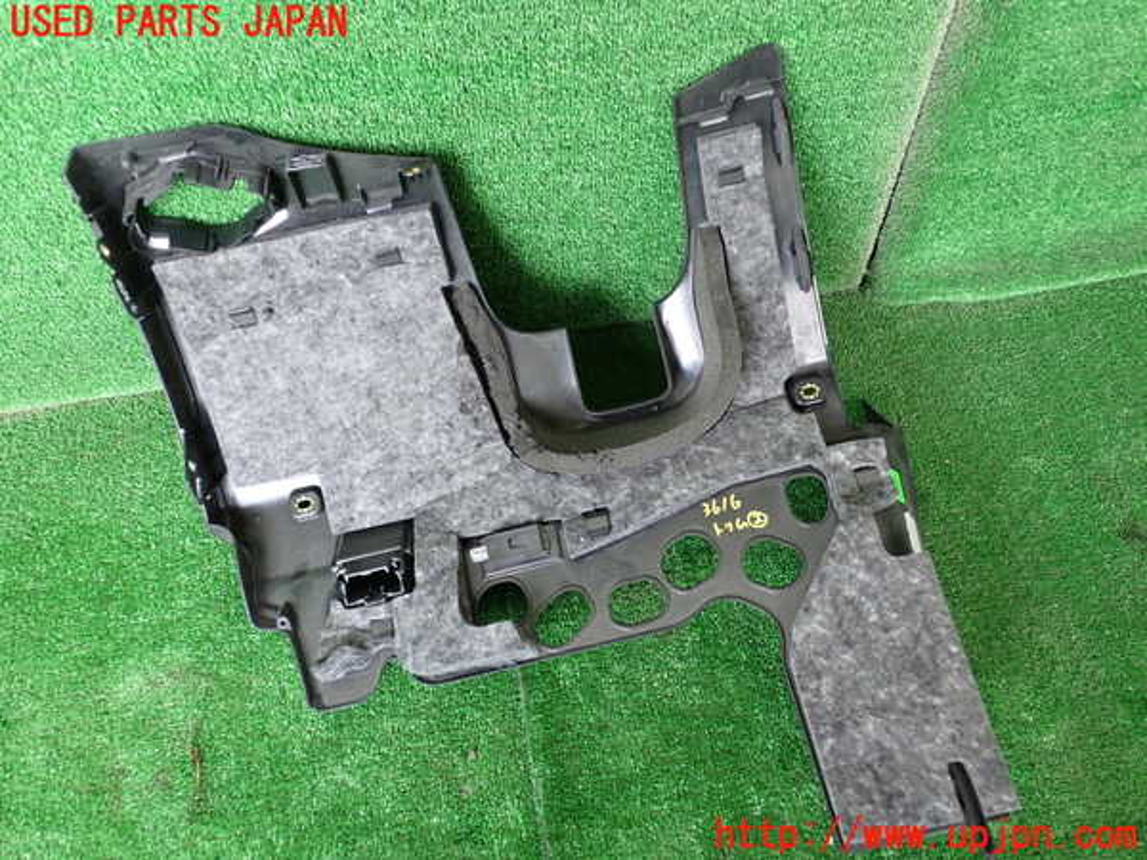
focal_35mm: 30
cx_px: 574
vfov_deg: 46.8
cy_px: 430
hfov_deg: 60.0
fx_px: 994
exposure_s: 1/40
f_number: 2.3
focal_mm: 5.4
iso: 200
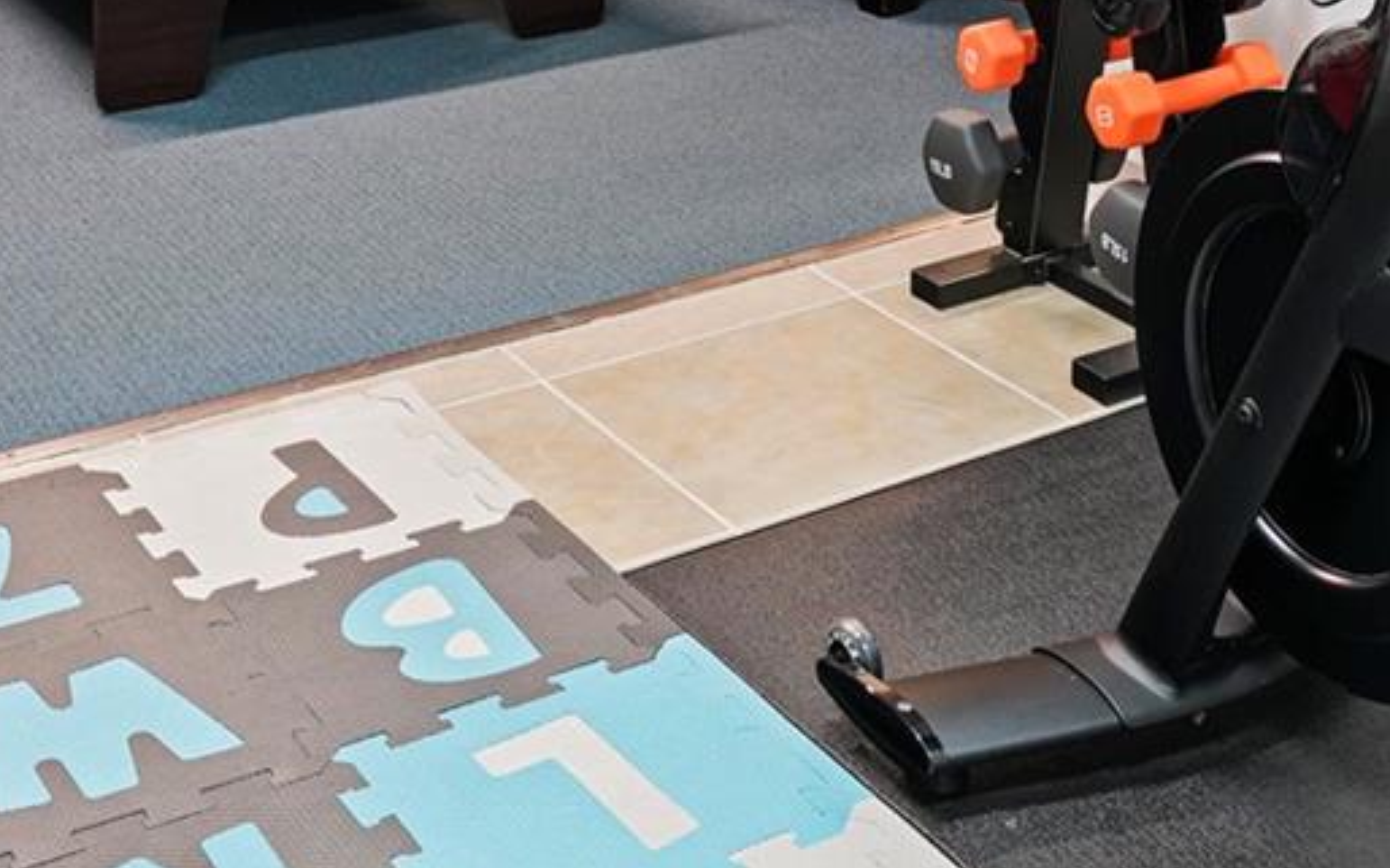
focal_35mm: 65
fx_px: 2462
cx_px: 876
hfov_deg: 31.4
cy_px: -723
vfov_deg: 16.5
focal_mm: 16
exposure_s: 1/3
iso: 500
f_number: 8
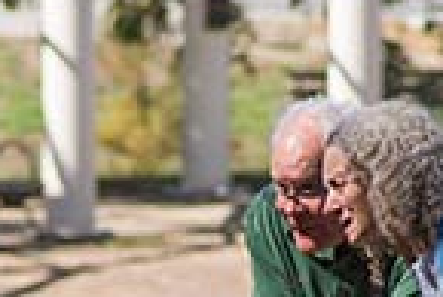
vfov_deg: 1.1
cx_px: 119
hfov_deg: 1.7
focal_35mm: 1202
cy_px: 409
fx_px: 14806
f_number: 8
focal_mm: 300
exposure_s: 1/1500
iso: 640
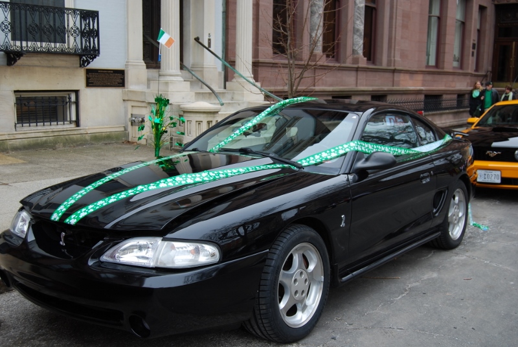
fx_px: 562
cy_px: 174
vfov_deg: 34.3
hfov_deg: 49.5
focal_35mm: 39
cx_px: 259
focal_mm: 26
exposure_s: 1/125
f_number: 5.6
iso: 100
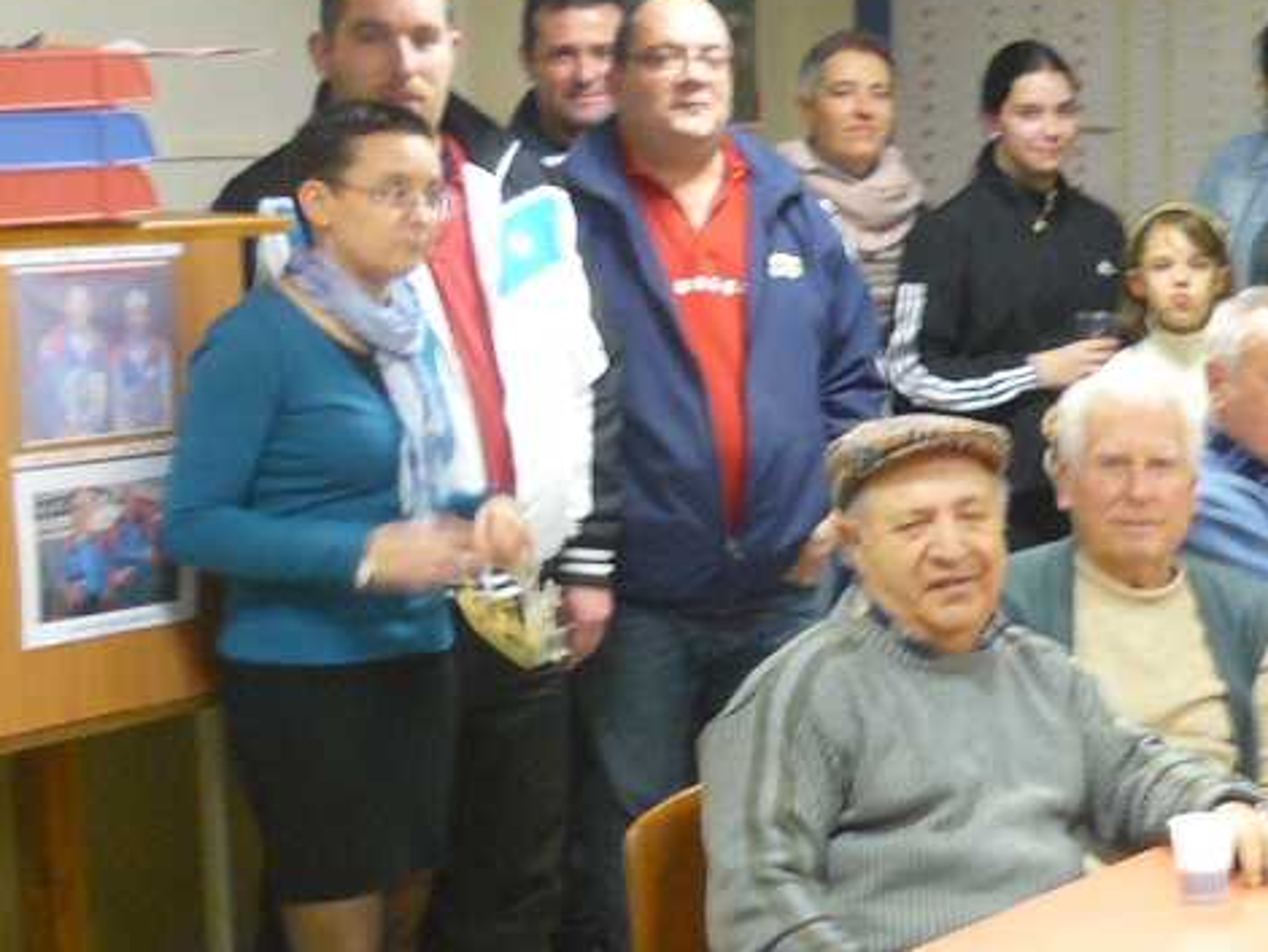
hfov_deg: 18.6
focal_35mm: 98
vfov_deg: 15.1
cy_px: 609
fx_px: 3592
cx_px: 1662
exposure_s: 1/8
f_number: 2.8
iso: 200
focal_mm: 6
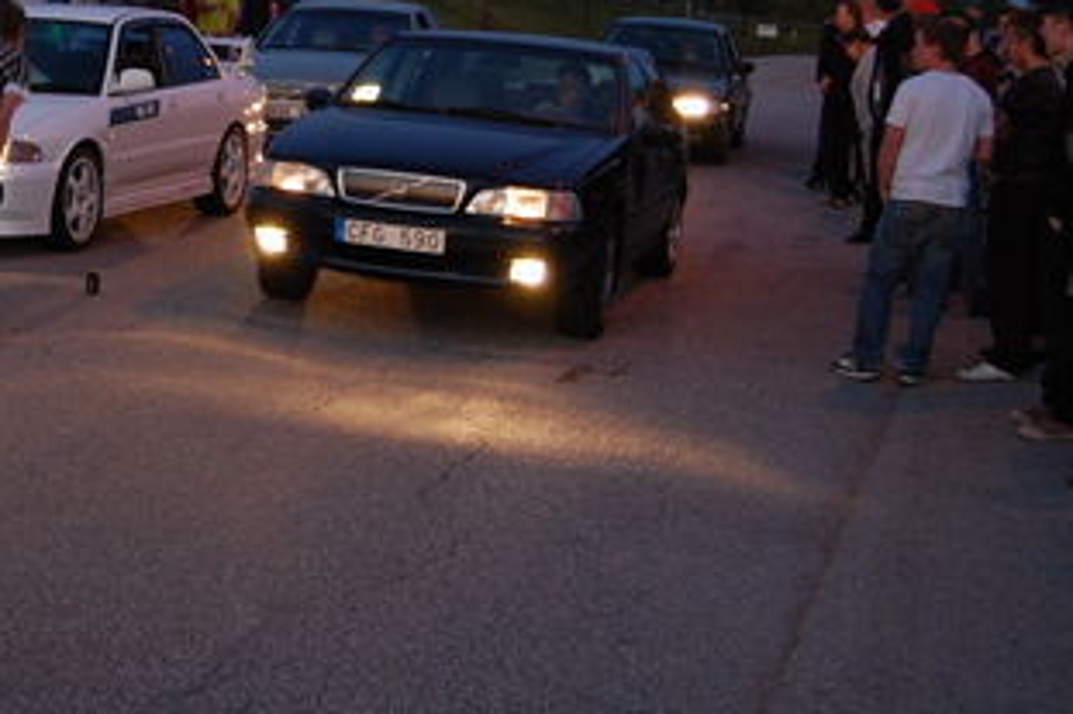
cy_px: 124
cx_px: 162
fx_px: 2116
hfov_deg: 27.7
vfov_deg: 18.9
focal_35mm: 71
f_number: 3.8
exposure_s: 1/30
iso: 450
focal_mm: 23
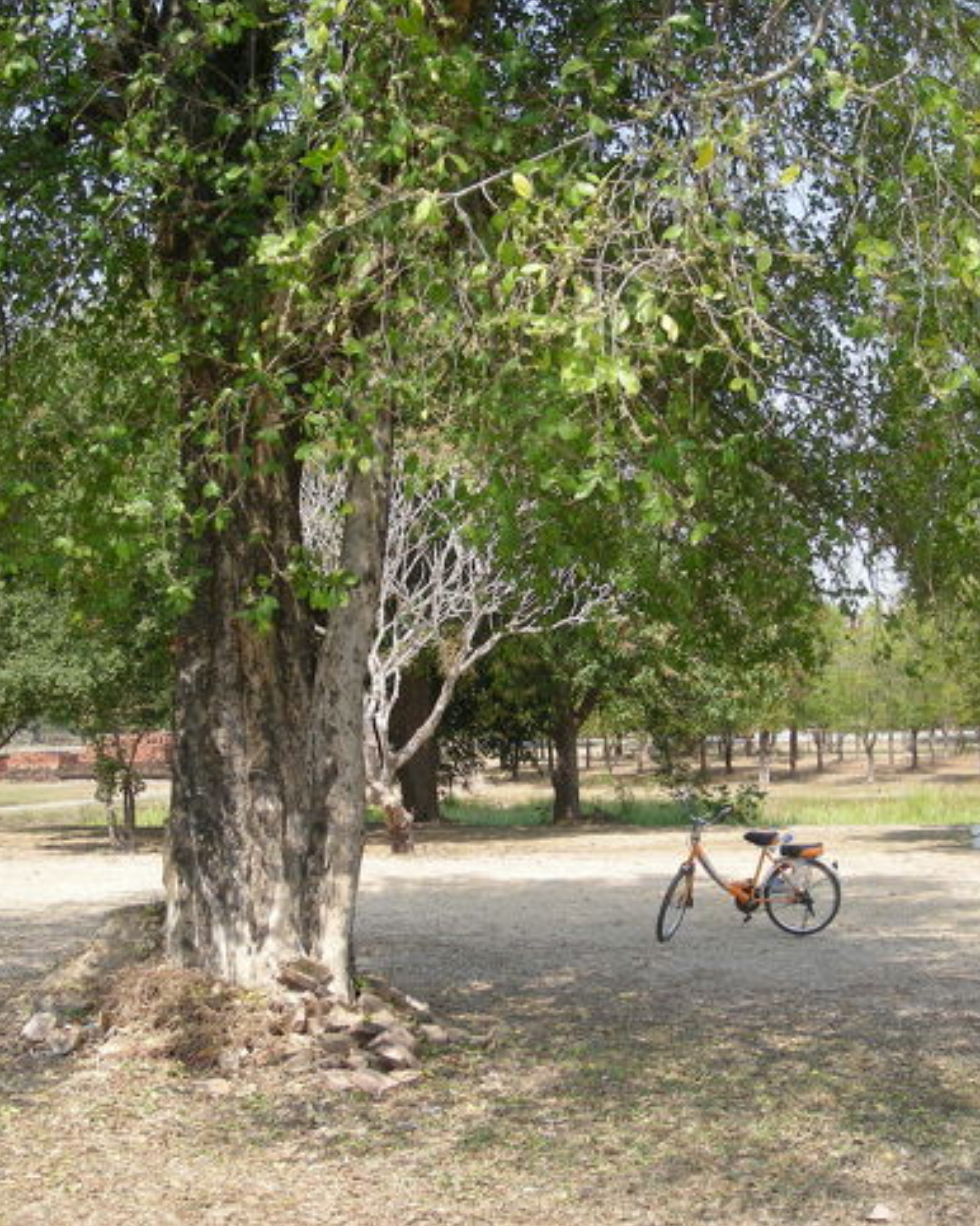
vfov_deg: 40.3
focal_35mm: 46
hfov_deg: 32.7
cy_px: 610
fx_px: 1669
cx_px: 523
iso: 50
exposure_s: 1/403
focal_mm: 5.7
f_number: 2.8
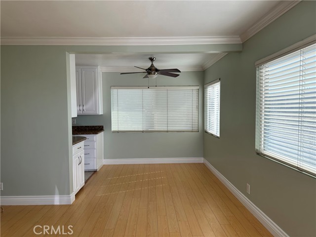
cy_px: 118
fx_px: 219
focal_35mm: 24
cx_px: 158
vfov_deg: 56.8
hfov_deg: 71.6
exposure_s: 1/836
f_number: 1.78
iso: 80
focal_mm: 6.86
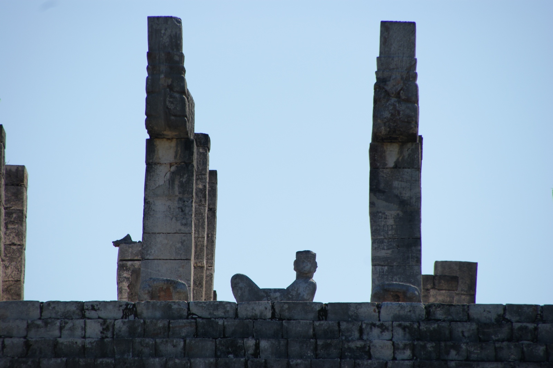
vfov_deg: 3.7
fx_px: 5756
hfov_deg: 5.5
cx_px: 276
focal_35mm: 375
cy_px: 184
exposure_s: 1/500
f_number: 7.1
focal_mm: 250
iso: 100
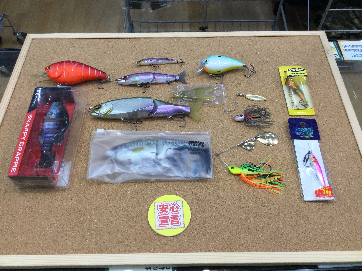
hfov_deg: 58.4
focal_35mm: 31
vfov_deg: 45.4
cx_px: 181
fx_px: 324
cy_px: 136
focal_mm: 3.3
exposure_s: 1/40
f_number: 2.4
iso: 32
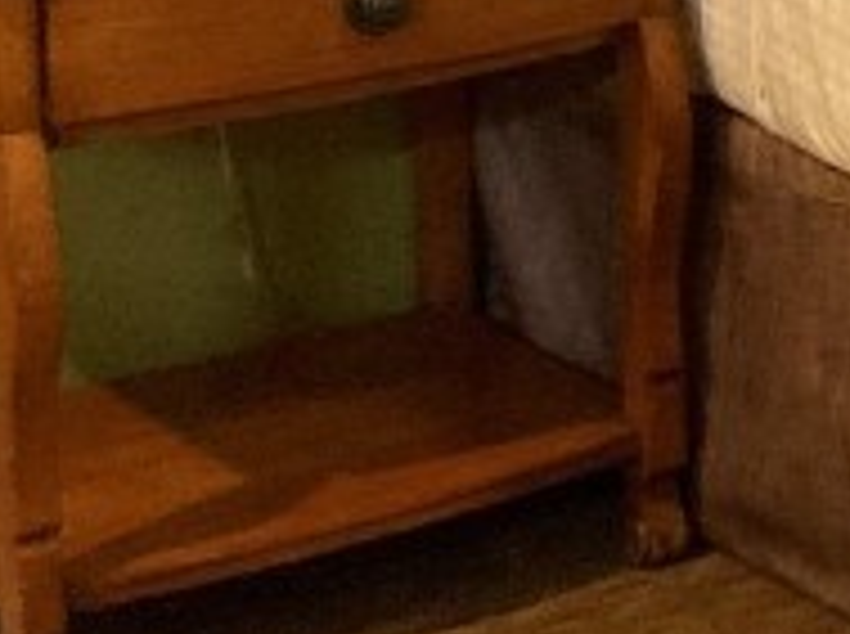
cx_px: 2114
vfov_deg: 9.3
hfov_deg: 10.8
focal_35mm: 152
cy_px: -526
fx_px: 3725
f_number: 1.8
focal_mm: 3.99
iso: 320
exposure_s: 1/60
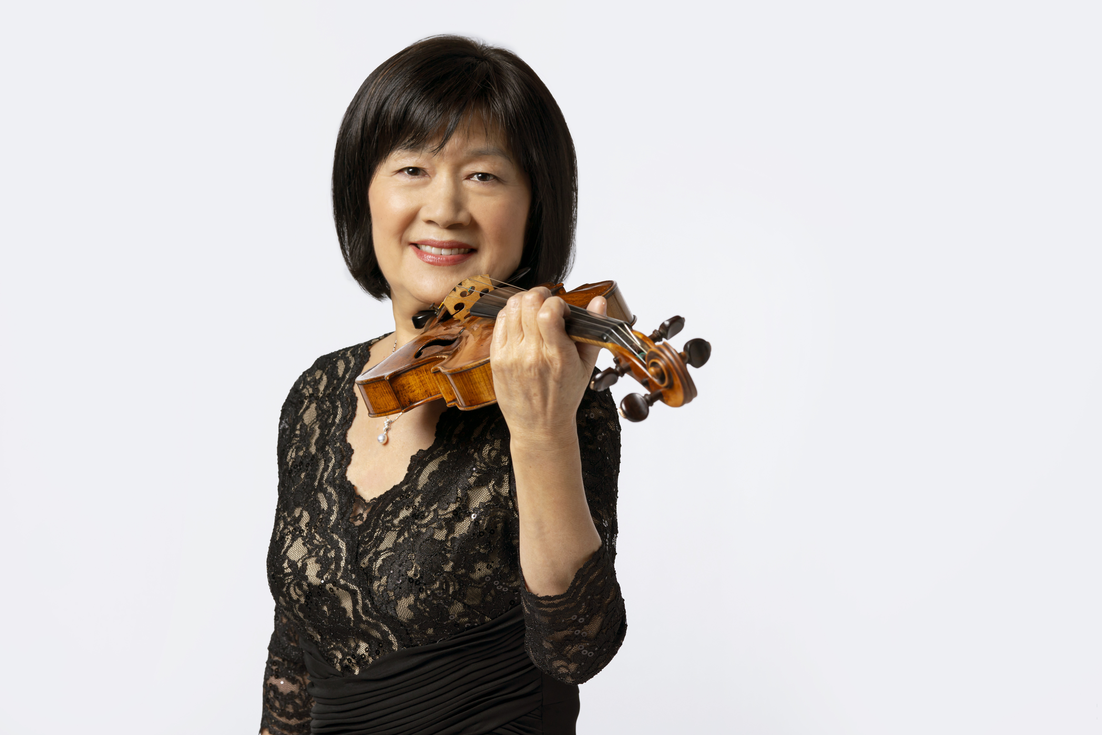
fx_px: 2602
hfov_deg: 23.9
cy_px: 368
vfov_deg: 16.1
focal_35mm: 85
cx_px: 551
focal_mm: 85
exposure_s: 1/125
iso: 250
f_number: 7.1
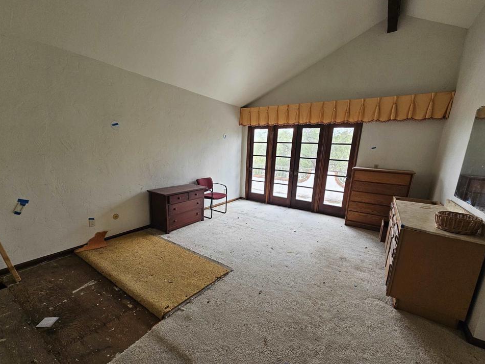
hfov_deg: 102.0
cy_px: 193
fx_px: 196
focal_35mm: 14
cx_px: 234
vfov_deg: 85.6
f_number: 2.2
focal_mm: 2.2
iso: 80
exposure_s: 1/120
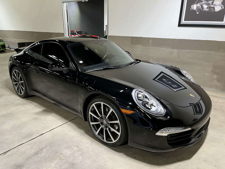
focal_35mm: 26
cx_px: 112
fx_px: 169
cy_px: 84
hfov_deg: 67.3
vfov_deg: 53.1
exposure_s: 1/60
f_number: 1.6
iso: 320
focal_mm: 5.1
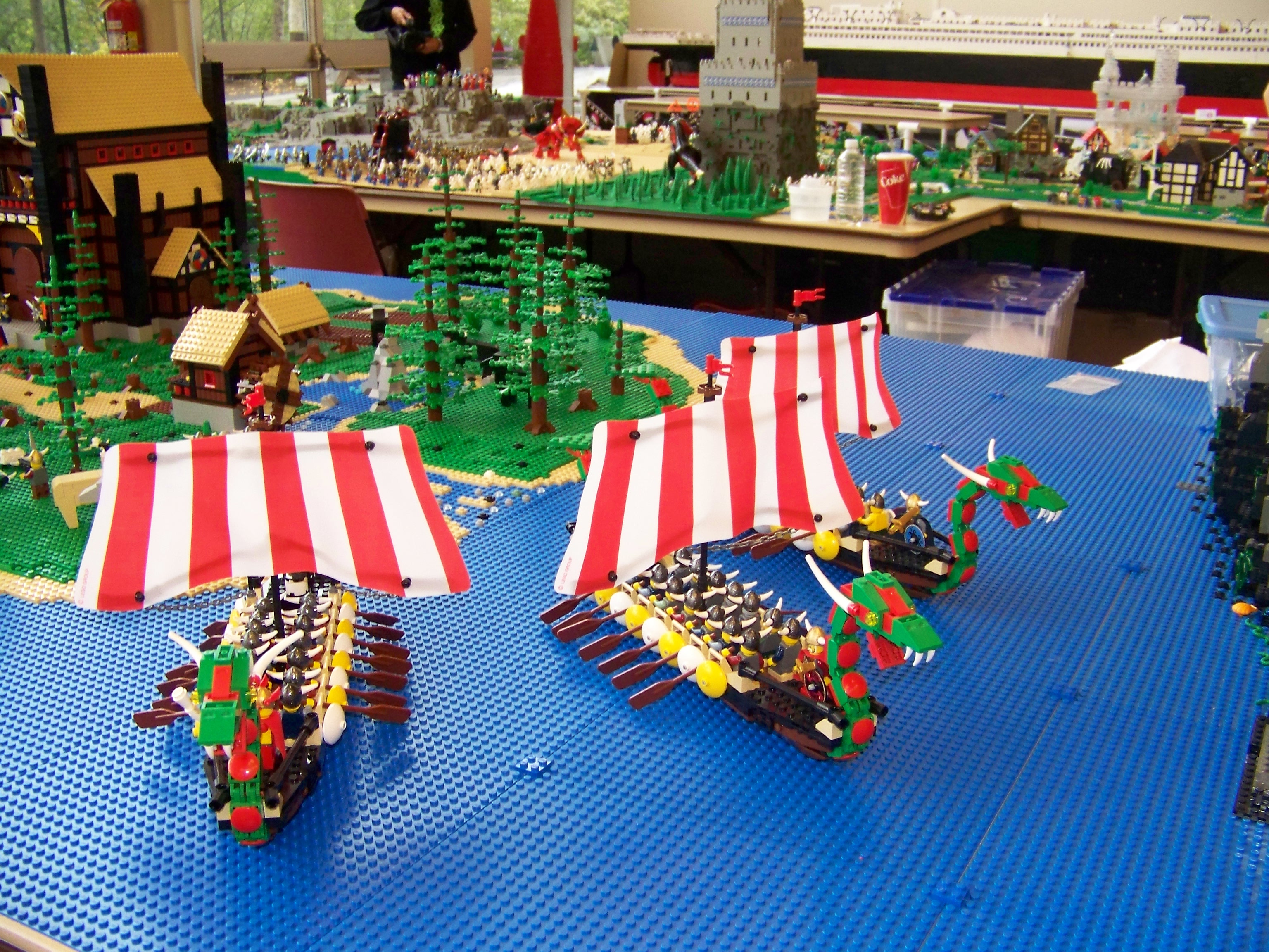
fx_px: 1320
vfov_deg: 39.7
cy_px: 476
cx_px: 634
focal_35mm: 36
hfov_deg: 51.4
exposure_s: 1/30
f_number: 2.8
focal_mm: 5.85
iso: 200
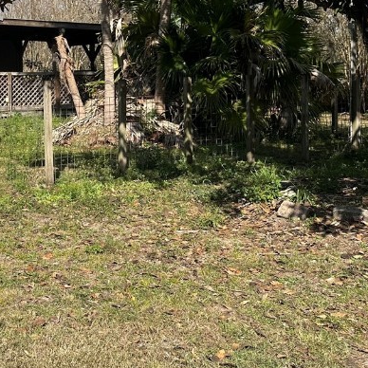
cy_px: 88
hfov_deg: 28.8
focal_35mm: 56
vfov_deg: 30.0
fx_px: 674
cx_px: 9
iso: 80
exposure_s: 1/4184
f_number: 1.78
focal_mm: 6.86
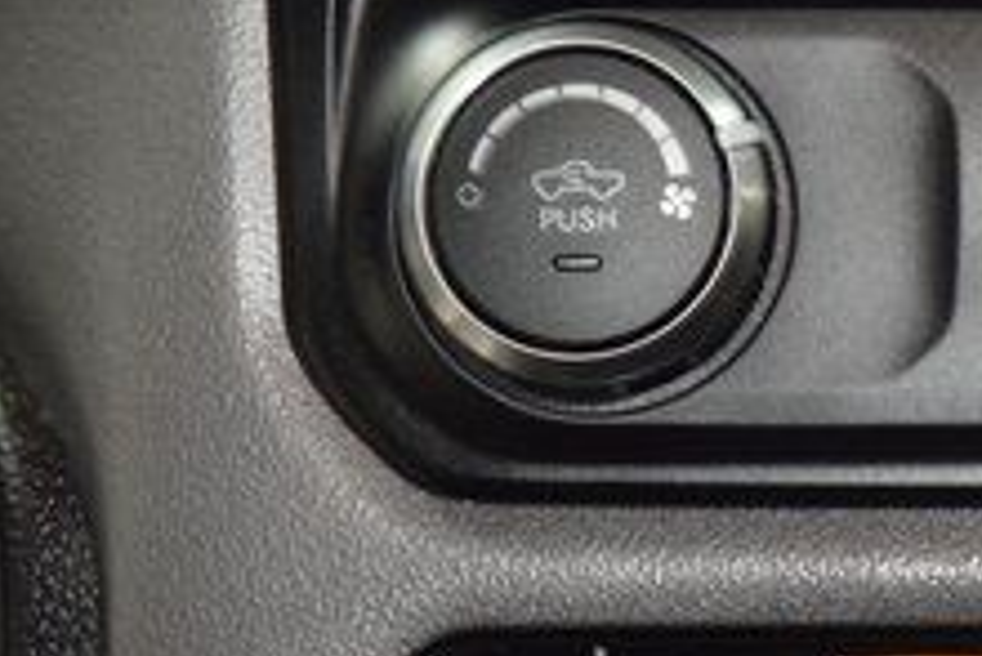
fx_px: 8352
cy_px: 199
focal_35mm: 306
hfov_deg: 6.7
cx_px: 1205
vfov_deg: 4.5
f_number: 4.5
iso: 1800
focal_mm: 70
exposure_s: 1/25
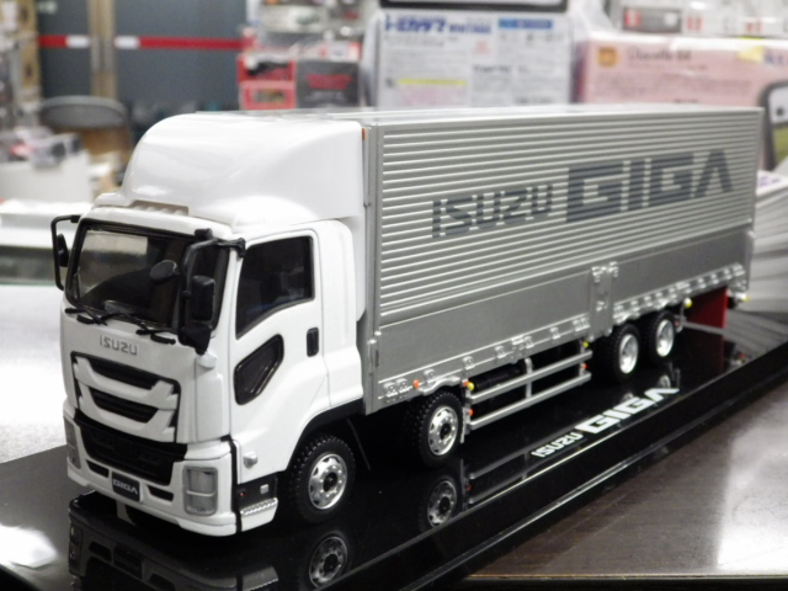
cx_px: 394
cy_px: 296
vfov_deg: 29.1
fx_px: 1138
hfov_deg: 38.2
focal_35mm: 50
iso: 800
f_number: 3.8
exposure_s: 1/40
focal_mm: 9
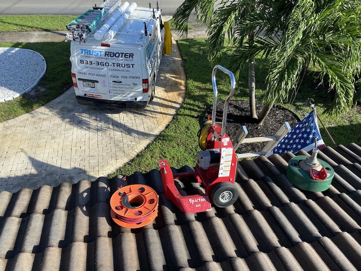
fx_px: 271
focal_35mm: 26
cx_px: 180
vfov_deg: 53.1
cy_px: 136
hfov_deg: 67.3
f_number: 1.8
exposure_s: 1/1316
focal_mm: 4.25
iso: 32
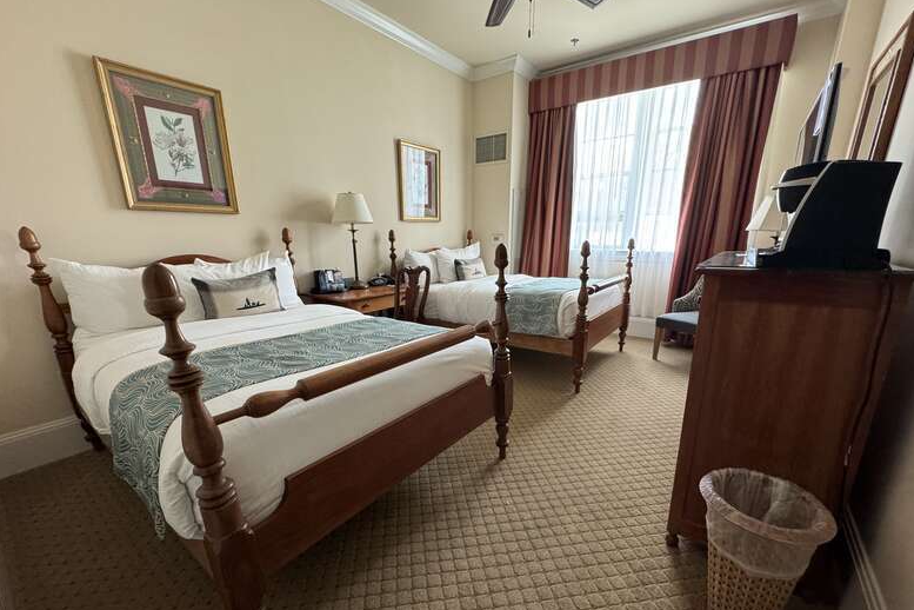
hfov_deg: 100.4
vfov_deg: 76.9
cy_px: 347
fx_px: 381
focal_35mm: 15
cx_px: 467
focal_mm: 2.22
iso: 320
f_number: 2.2
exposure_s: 1/63
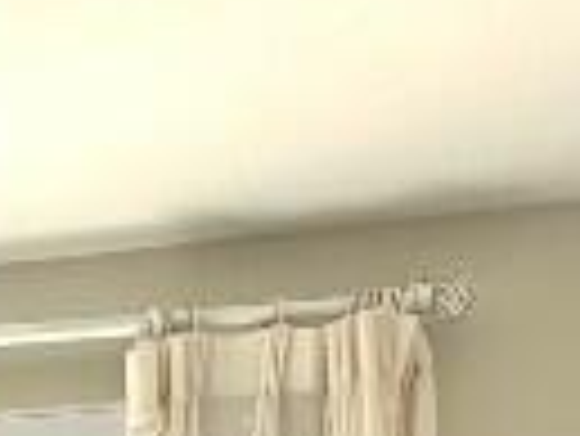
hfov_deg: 15.9
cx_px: -351
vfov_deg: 11.0
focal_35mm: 111
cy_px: 1079
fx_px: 1862
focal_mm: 2.22
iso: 40
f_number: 2.2
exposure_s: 1/1401
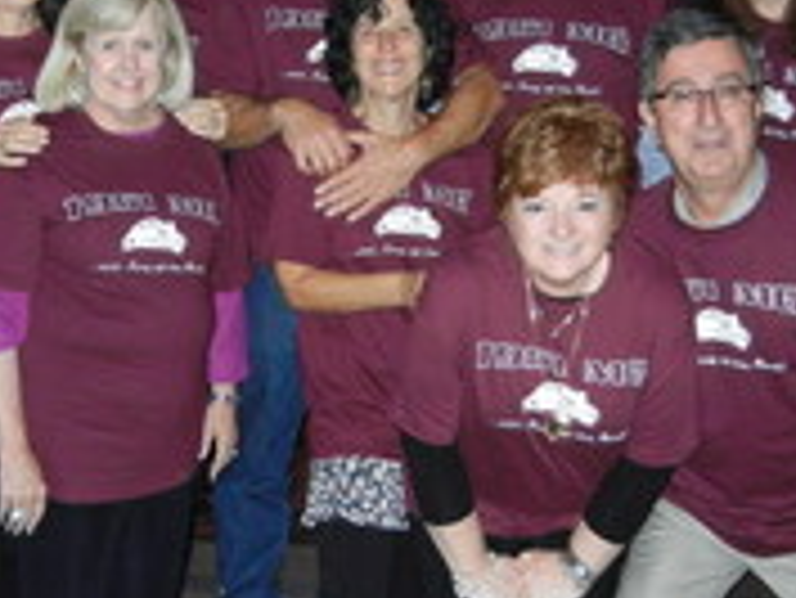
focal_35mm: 75
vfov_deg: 19.5
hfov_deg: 25.9
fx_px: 1726
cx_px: 331
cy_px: 124
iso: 800
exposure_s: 1/30
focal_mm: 6.2
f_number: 3.6
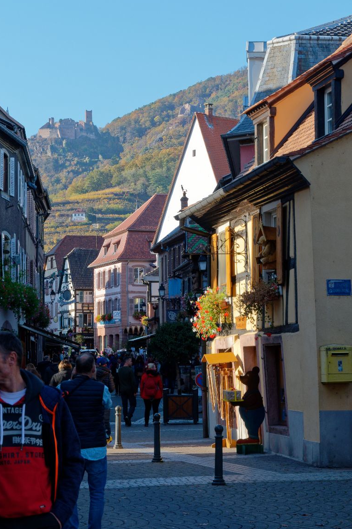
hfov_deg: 14.6
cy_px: 210
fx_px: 1366
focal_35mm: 93
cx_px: 91
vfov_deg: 21.9
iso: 100
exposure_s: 1/125
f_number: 8
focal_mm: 52
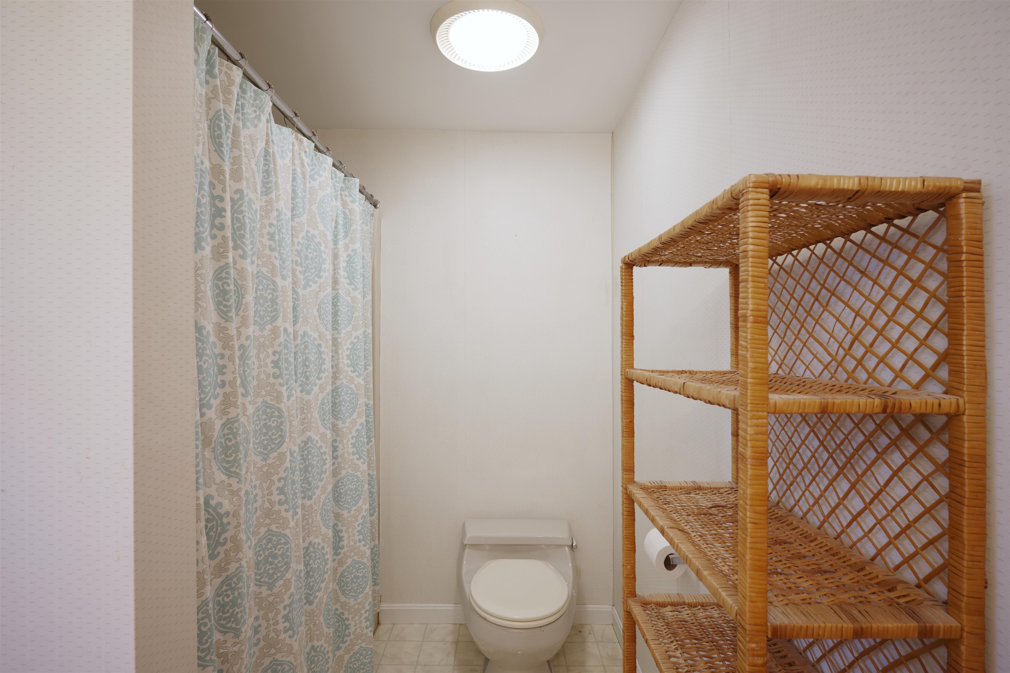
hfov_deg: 93.3
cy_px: 336
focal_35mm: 17
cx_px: 505
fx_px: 477
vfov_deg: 70.4
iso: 250
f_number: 7.1
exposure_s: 1/2
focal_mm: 17
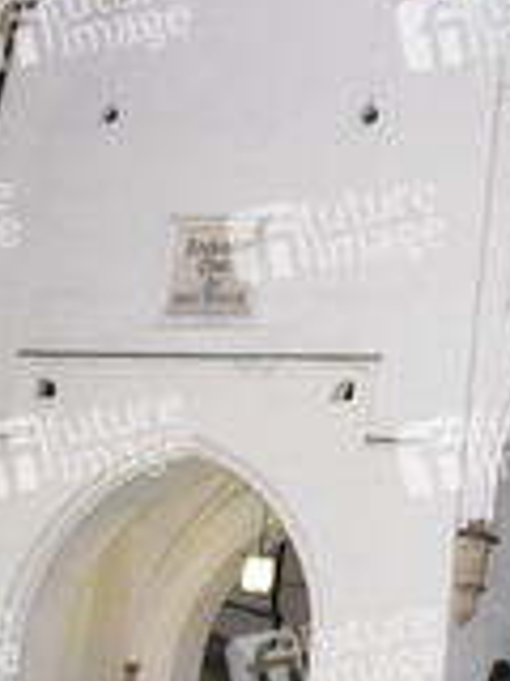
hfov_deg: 19.1
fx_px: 1277
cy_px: 340
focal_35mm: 65
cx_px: 818
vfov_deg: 29.8
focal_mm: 24
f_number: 6.3
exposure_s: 1/60
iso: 3200
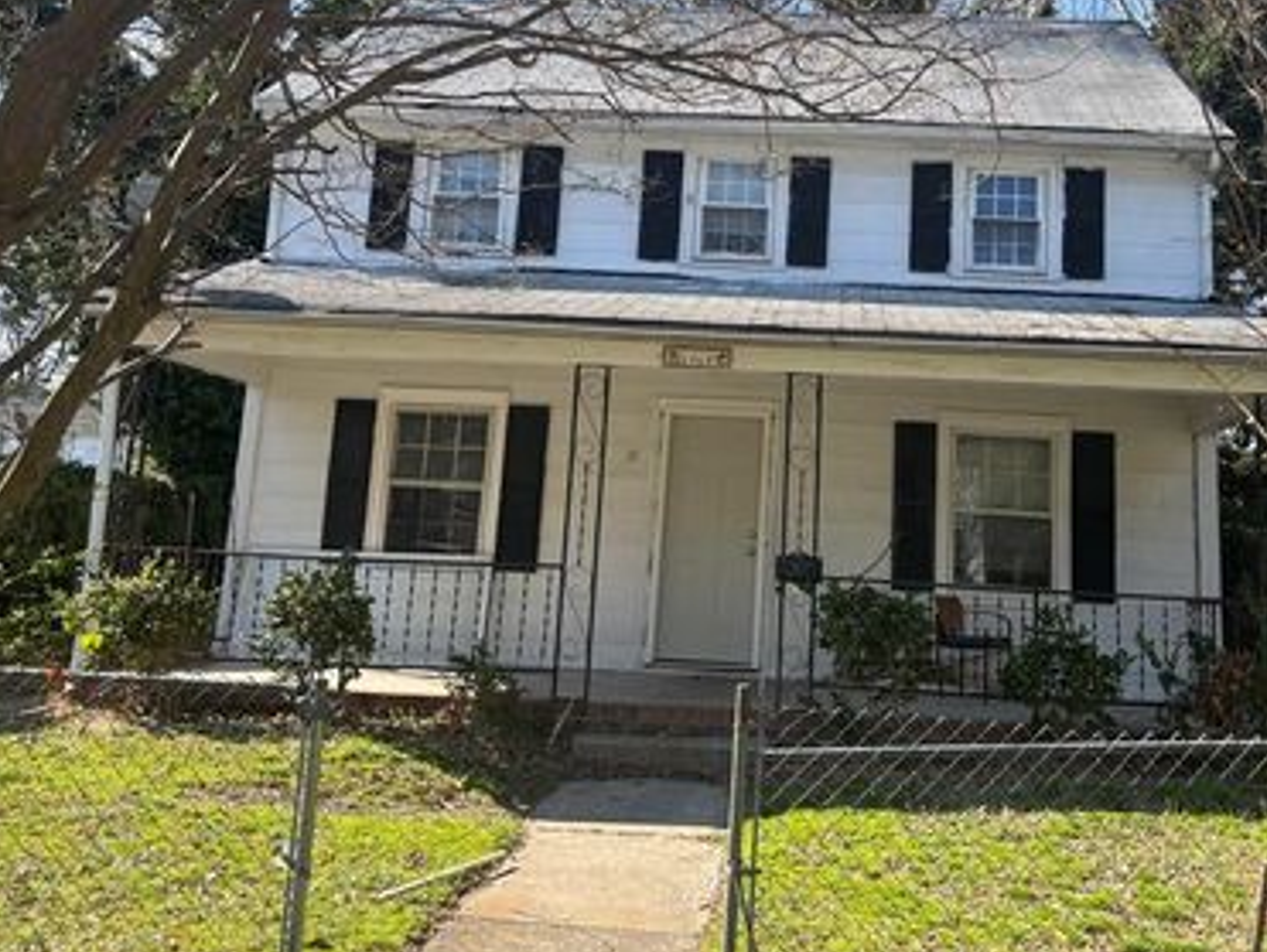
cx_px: 789
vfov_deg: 40.3
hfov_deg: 52.0
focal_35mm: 35
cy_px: 326
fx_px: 1282
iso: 50
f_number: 1.6
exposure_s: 1/1027
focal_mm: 5.96
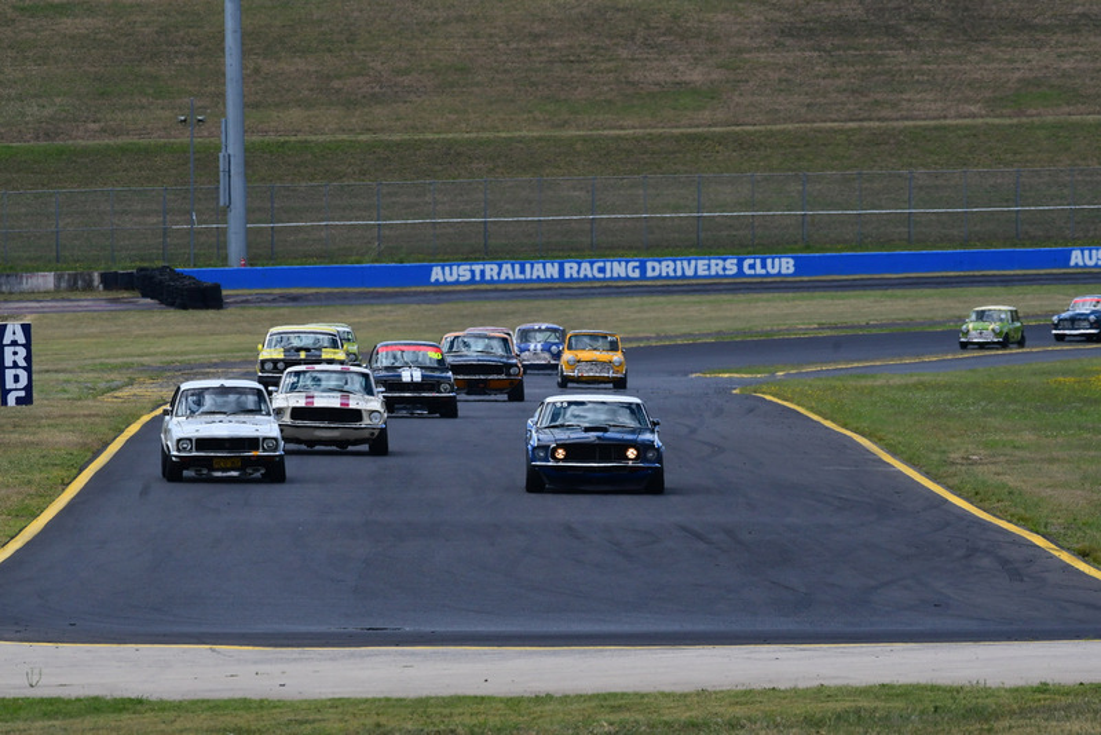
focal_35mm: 480
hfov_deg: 4.3
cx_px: 550
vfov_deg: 2.9
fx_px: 14684
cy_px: 368
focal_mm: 320
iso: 640
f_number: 13
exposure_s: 1/640
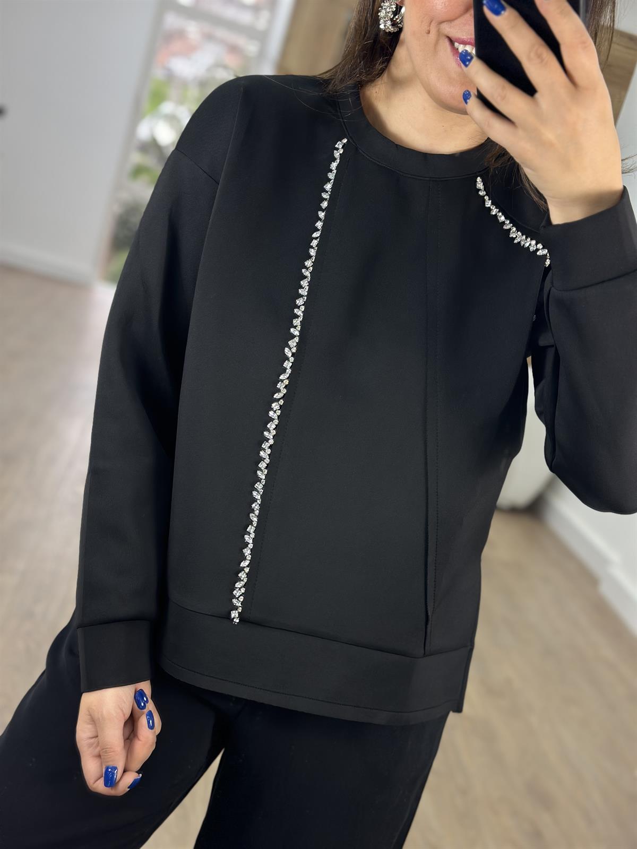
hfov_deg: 30.3
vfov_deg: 39.7
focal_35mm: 48
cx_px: 318
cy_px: 424
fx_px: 1178
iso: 80
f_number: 1.78
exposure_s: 1/100
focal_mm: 6.86
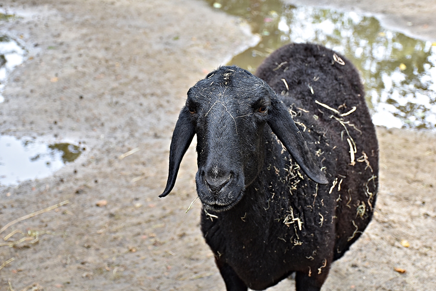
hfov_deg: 29.9
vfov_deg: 20.2
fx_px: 818
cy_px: 146
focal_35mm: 68
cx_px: 218
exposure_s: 1/125
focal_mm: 45
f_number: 5.6
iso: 400
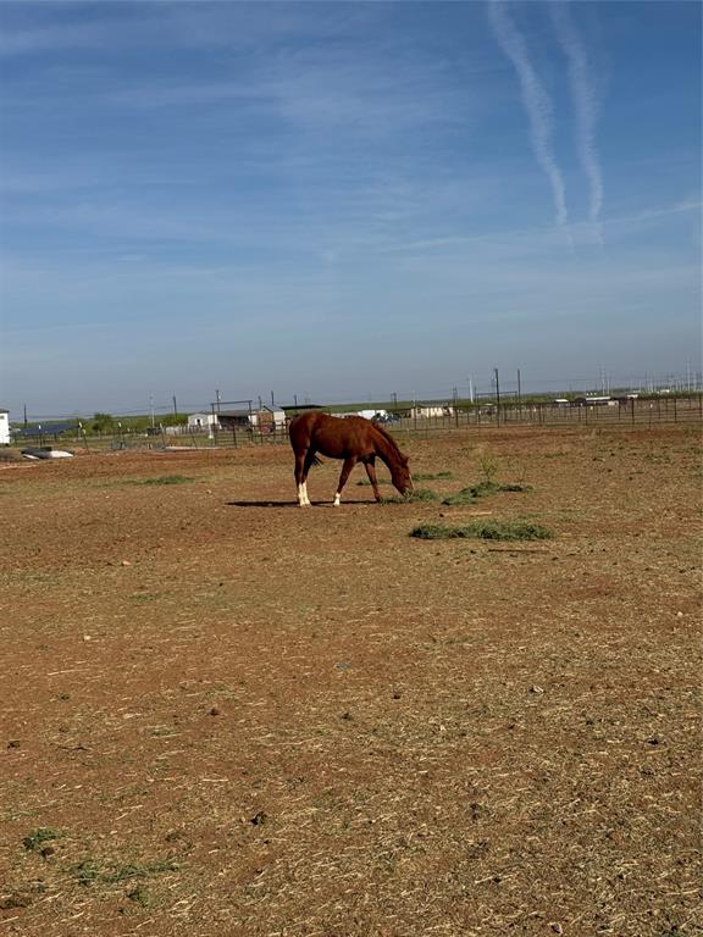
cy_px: 468
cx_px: 352
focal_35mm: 48
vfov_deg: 39.7
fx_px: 1300
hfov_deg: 30.3
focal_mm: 6.76
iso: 64
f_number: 1.78
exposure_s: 1/9009
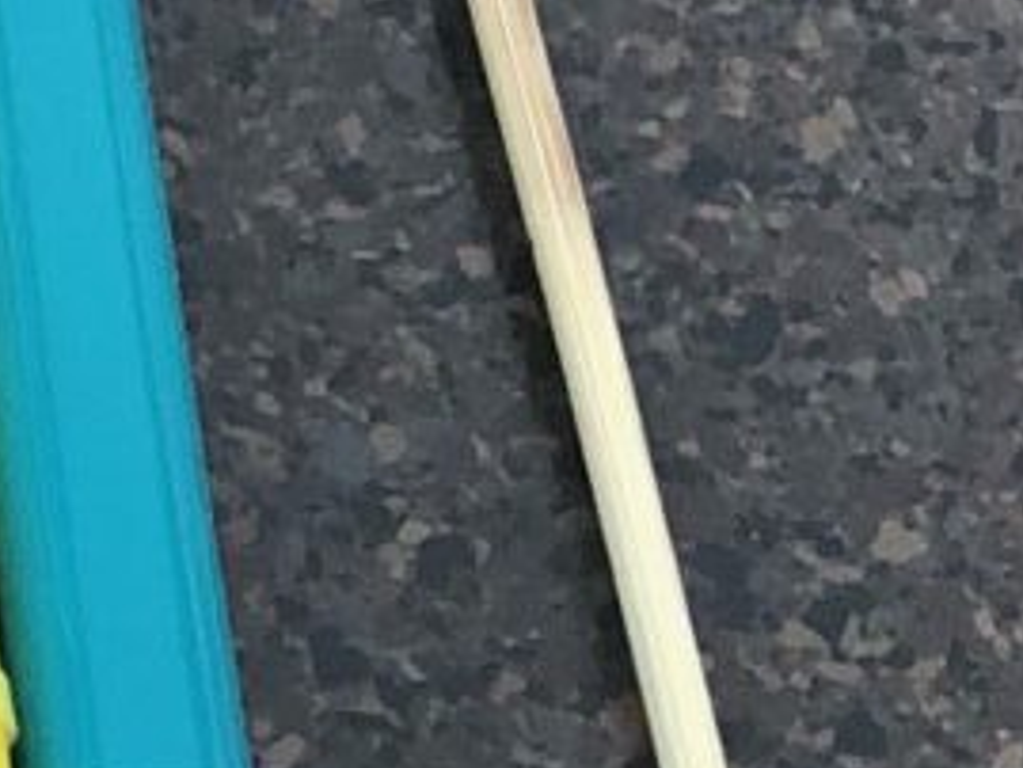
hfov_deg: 8.4
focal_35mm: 213
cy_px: 726
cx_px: -1552
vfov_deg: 7.0
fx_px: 6298
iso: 100
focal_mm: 3.99
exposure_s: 1/13
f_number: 1.8
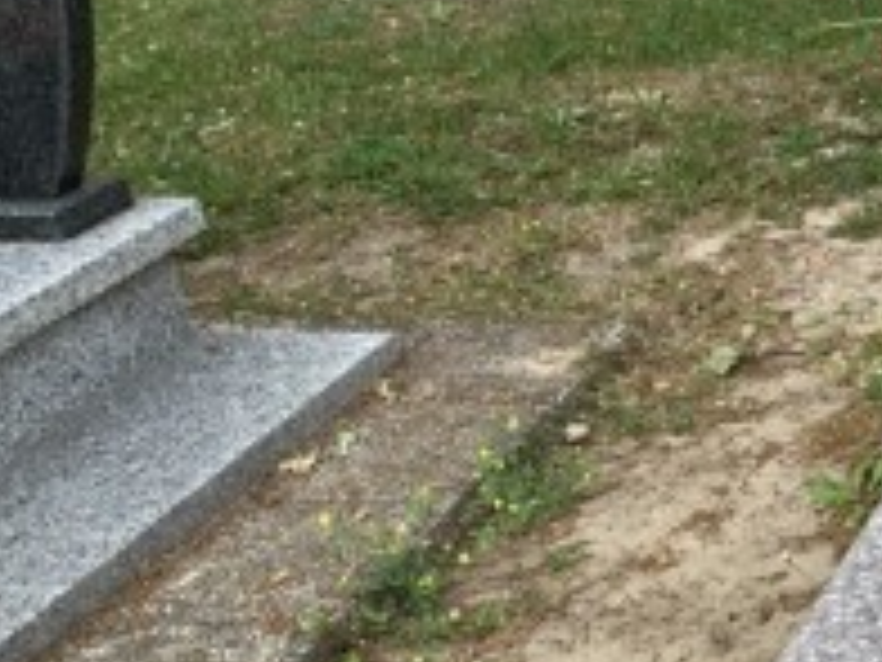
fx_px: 2166
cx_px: 1341
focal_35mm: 85
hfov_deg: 19.8
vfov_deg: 17.3
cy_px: 432
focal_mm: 4.25
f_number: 1.8
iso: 25
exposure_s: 1/391
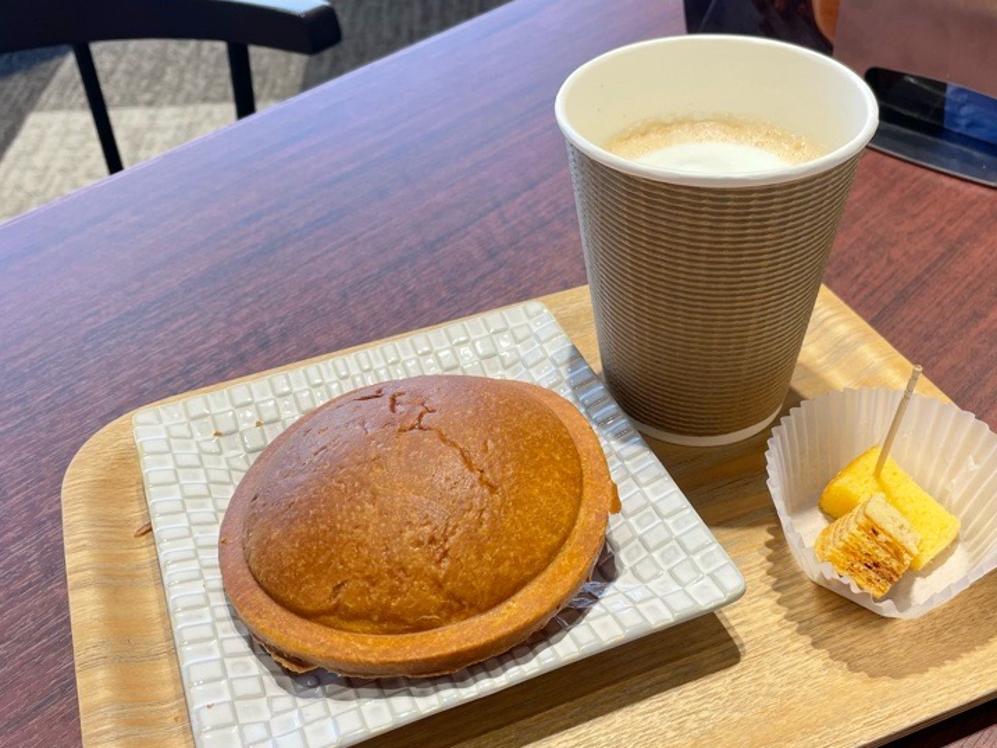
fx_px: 835
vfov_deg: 48.2
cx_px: 521
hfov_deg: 61.6
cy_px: 343
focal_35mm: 29
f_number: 1.6
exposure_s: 1/121
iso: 40
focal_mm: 4.2
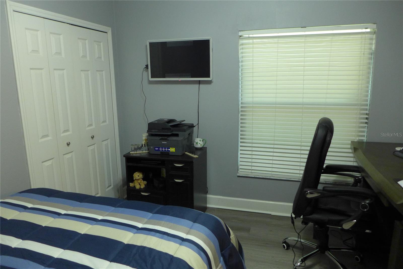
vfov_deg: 53.1
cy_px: 134
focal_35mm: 24
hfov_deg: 73.8
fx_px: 269
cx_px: 202
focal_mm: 4.7
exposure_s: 1/15
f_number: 1.4
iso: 400
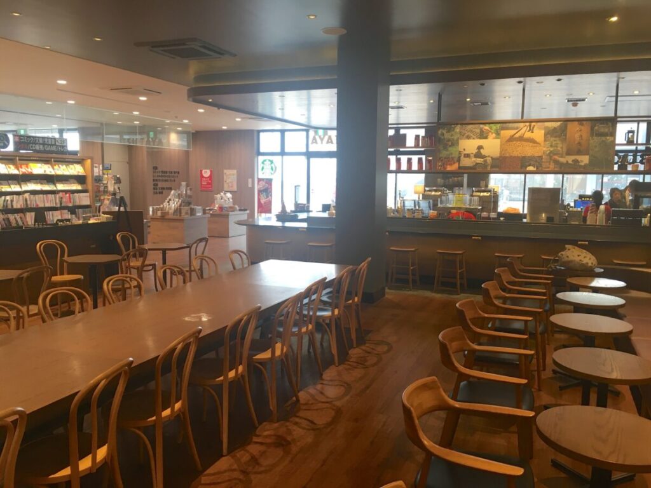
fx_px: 545
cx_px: 326
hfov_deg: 61.7
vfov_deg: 48.2
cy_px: 244
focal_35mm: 29
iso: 50
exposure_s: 1/30
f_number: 2.2
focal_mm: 4.15
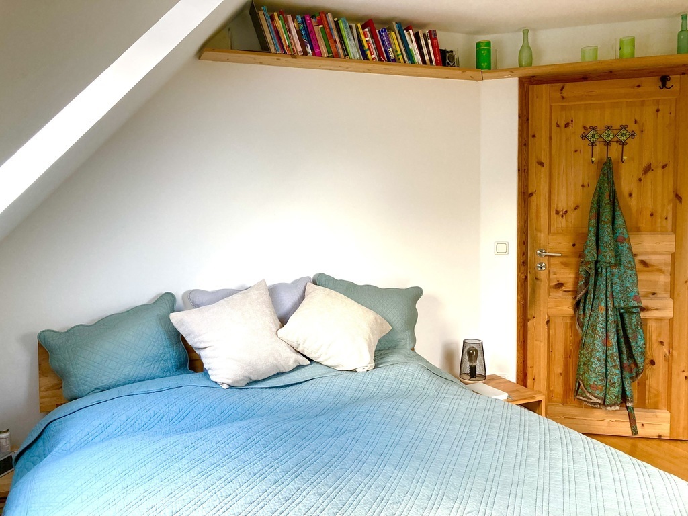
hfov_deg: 63.4
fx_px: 557
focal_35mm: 28
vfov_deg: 49.7
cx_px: 344
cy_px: 258
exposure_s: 1/60
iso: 80
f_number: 1.8
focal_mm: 3.99
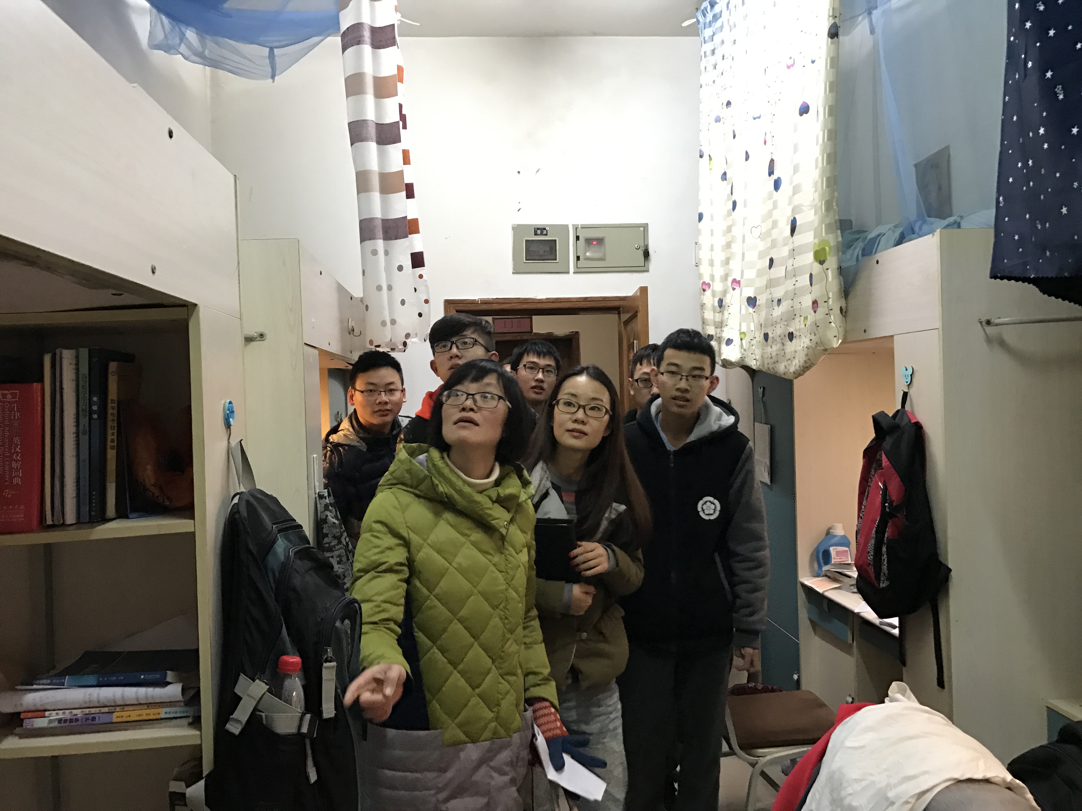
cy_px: 406
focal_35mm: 28
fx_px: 875
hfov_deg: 63.4
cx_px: 541
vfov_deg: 49.7
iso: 100
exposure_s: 1/14
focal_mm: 3.99
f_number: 1.8
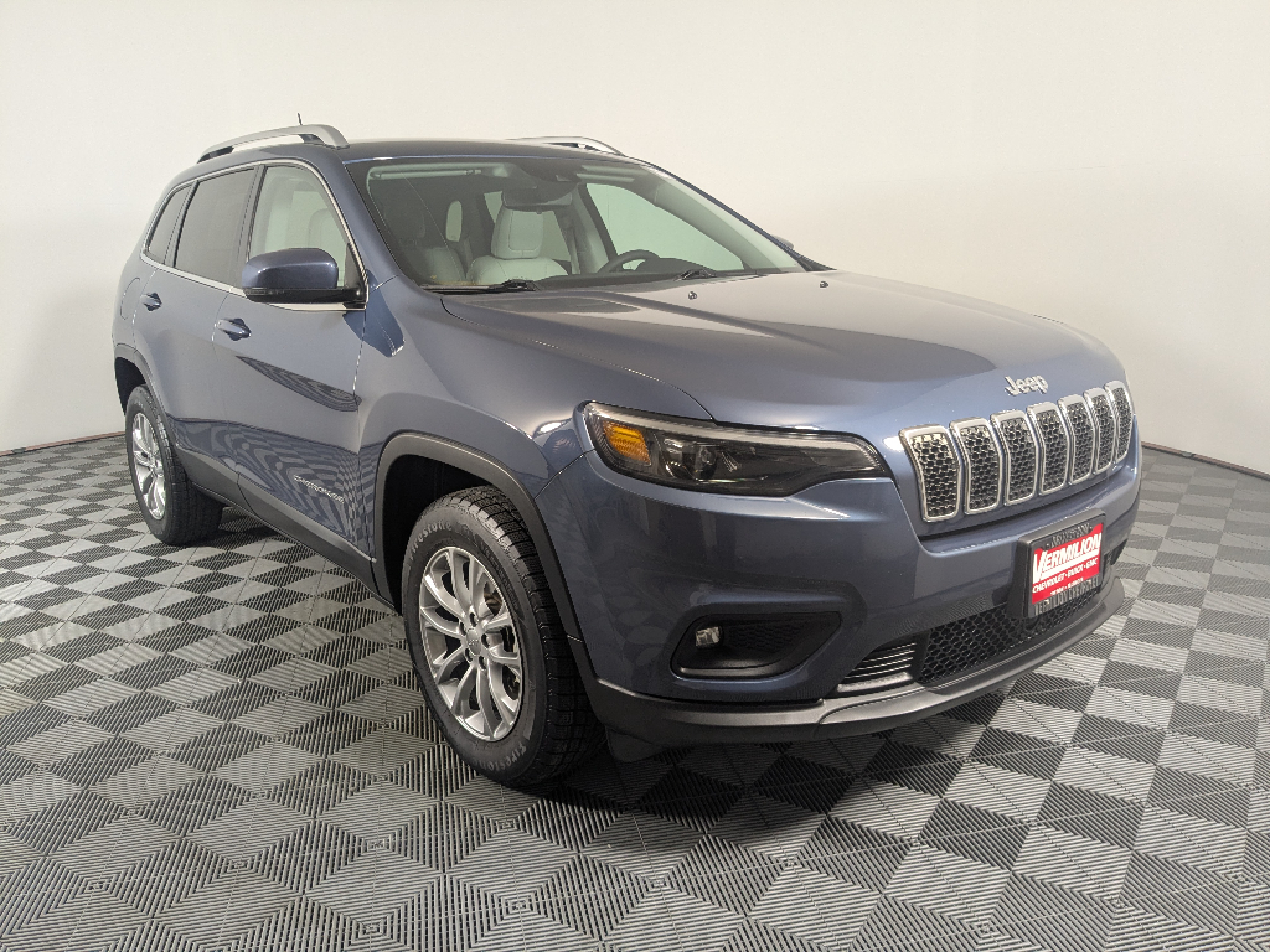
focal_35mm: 27
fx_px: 991
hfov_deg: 65.3
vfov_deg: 51.4
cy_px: 476
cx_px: 635
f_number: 1.73
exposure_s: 1/120
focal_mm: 4.38
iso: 79
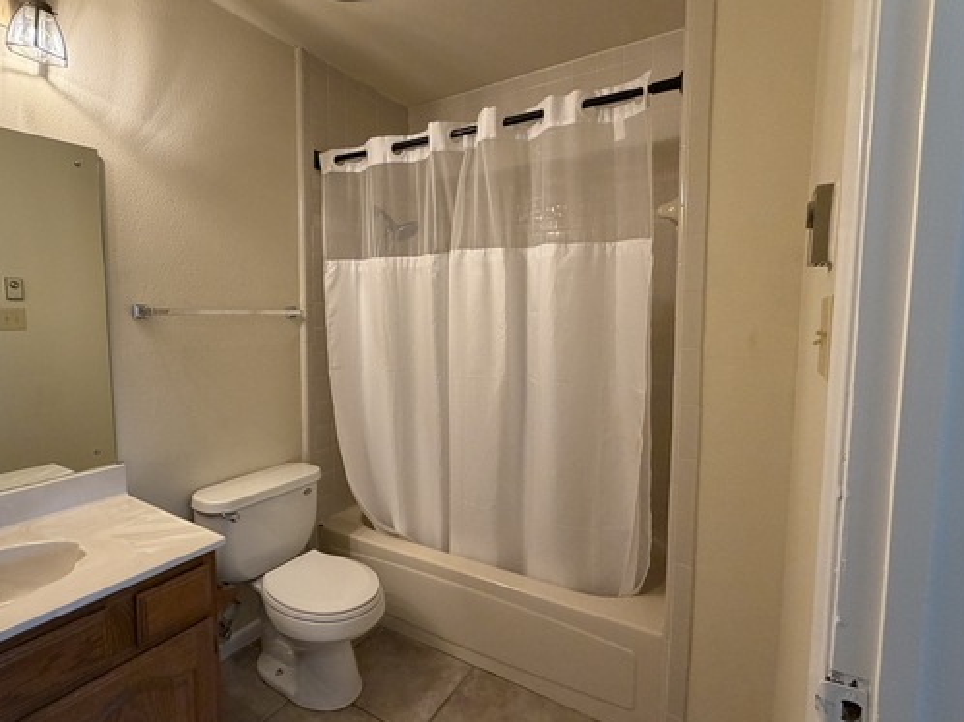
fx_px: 501
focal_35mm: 18
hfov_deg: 87.5
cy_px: 356
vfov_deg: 71.5
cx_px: 434
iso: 200
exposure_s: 1/60
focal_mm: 2.22
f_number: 2.2
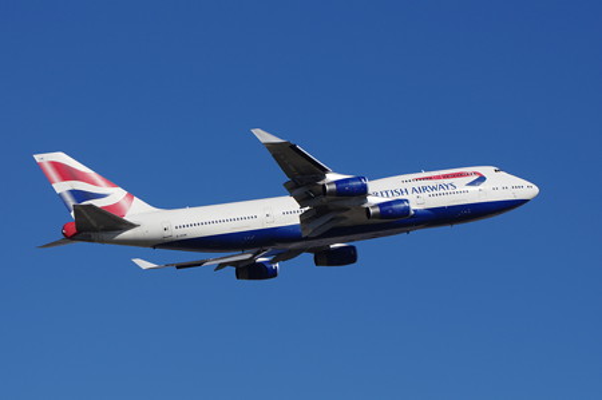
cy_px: 200
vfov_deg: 6.5
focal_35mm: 210
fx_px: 3508
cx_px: 301
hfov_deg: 9.8
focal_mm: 140
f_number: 8
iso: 200
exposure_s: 1/800
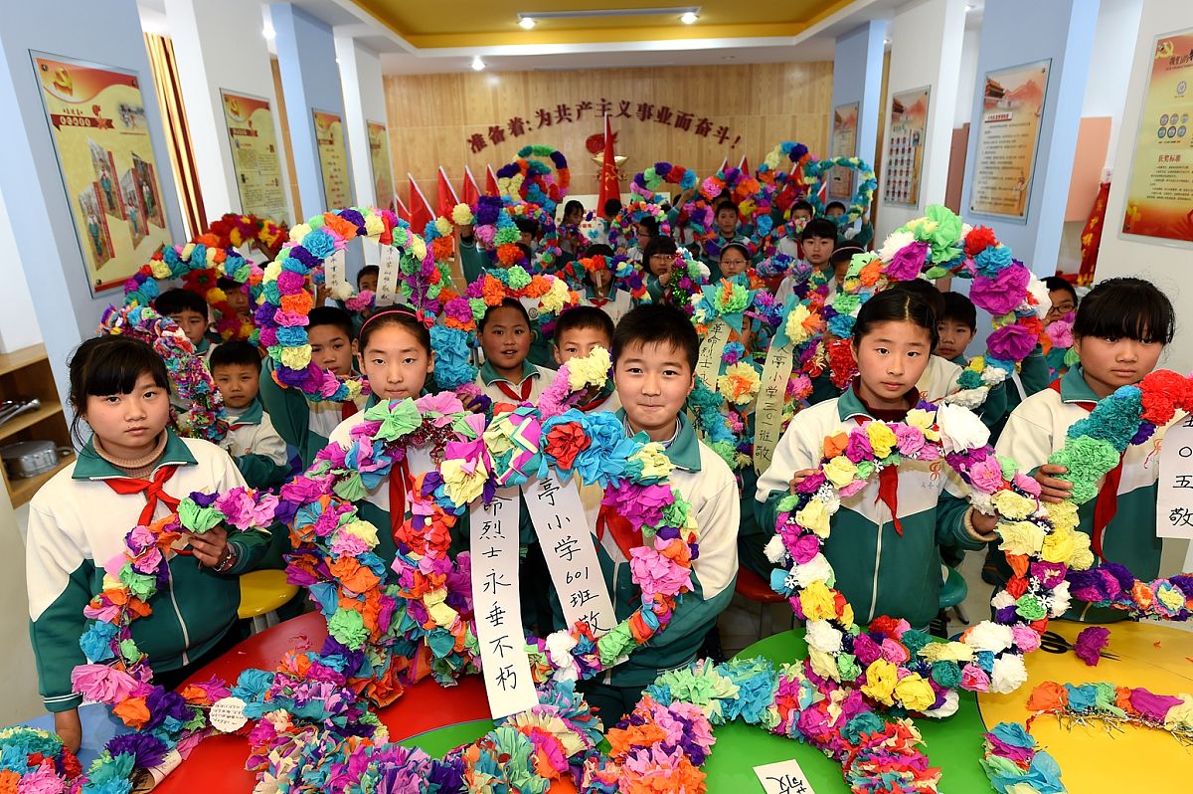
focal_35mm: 22
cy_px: 397
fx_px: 728
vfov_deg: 57.1
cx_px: 596
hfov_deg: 78.6
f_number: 4
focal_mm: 22
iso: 500
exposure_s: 1/50
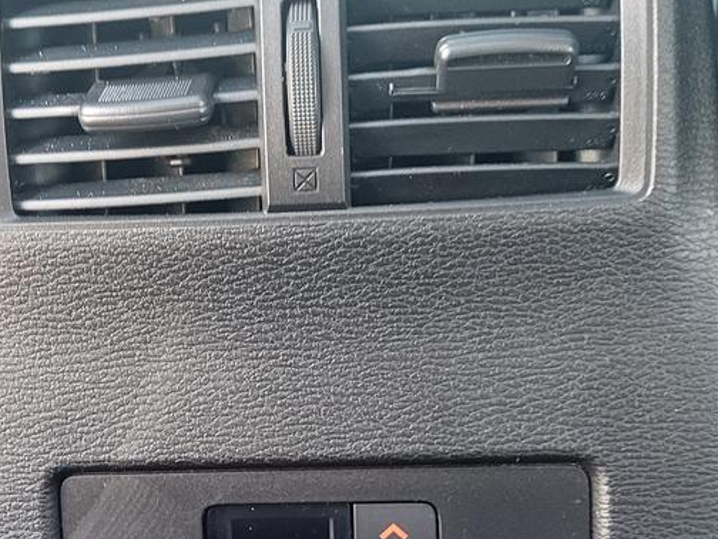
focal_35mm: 66
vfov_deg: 22.1
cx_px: 174
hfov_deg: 28.9
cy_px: 396
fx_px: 1369
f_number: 1.8
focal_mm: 5.4
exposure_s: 1/25
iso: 640
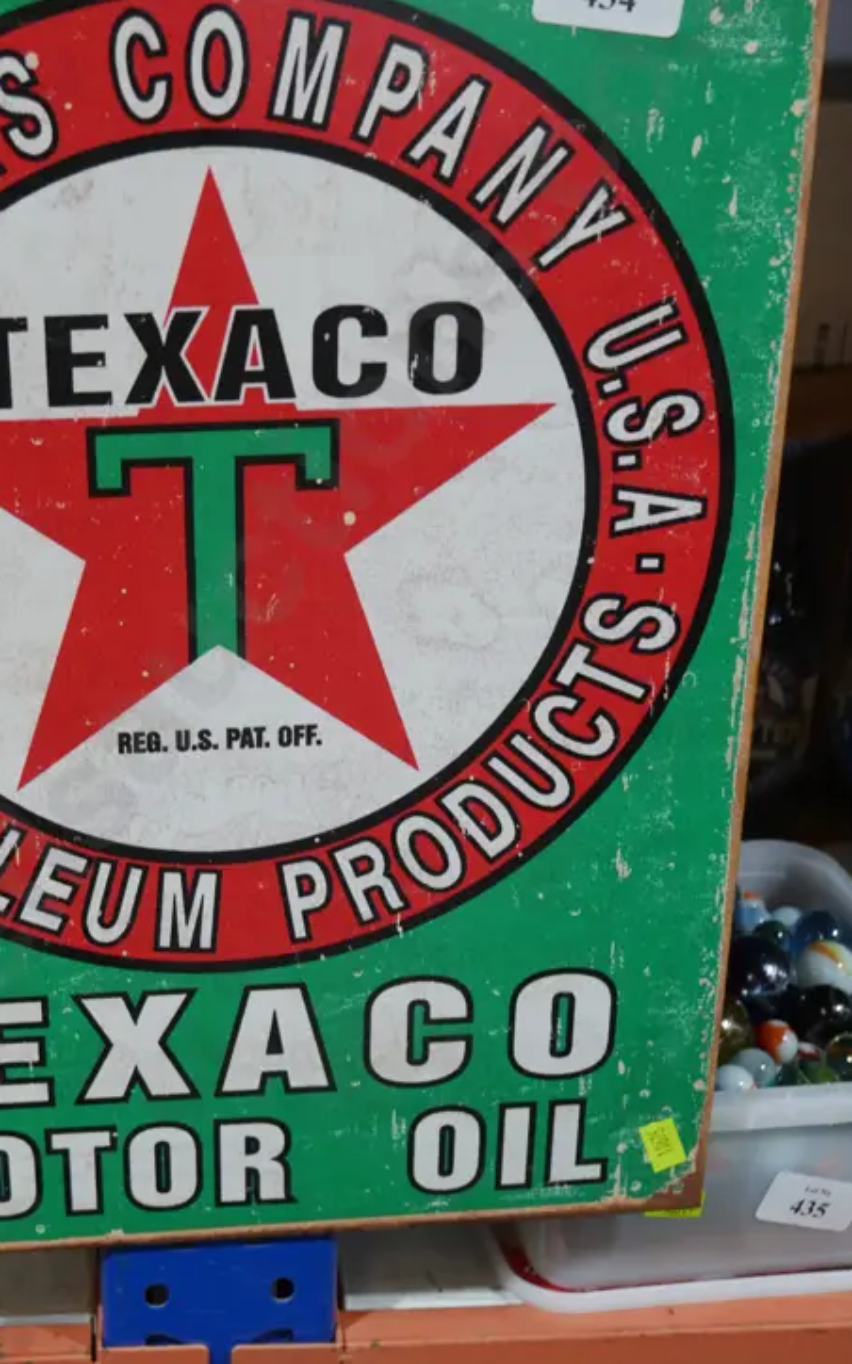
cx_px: 210
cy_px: 644
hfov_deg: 25.0
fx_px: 1896
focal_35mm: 51
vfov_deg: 39.6
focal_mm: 17
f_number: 4
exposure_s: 1/60
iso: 400
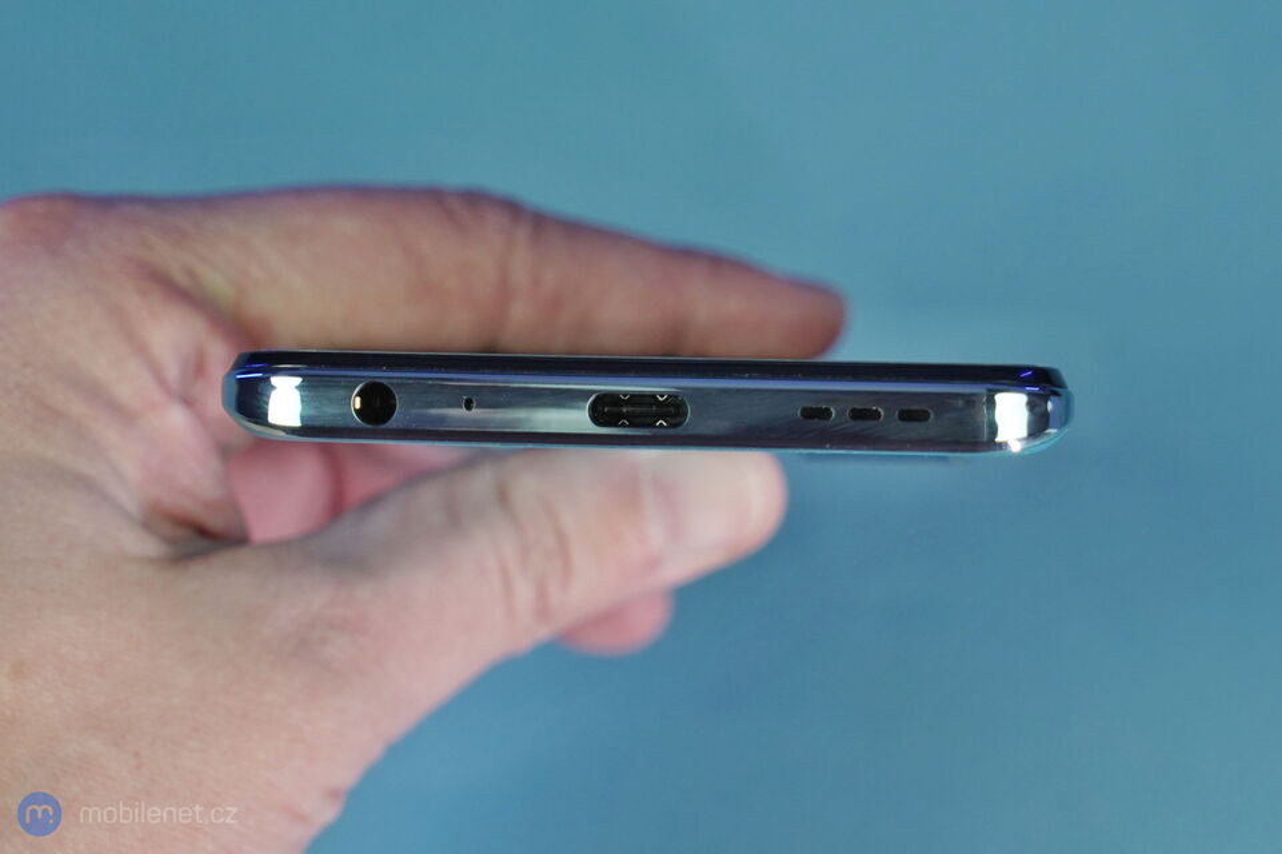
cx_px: 641
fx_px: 2029
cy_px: 427
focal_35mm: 57
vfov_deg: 23.8
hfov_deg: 35.1
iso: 1000
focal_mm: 57
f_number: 6.3
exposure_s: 1/160
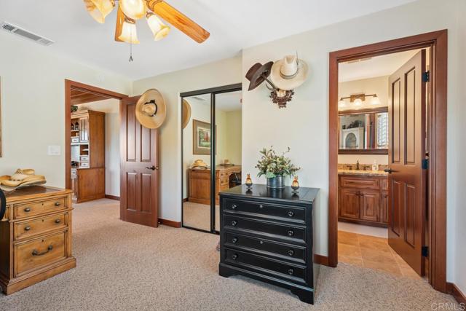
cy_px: 156
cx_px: 233
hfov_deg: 96.7
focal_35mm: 16
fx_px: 207
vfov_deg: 73.8
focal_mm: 16
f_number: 8
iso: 400
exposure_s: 1/5
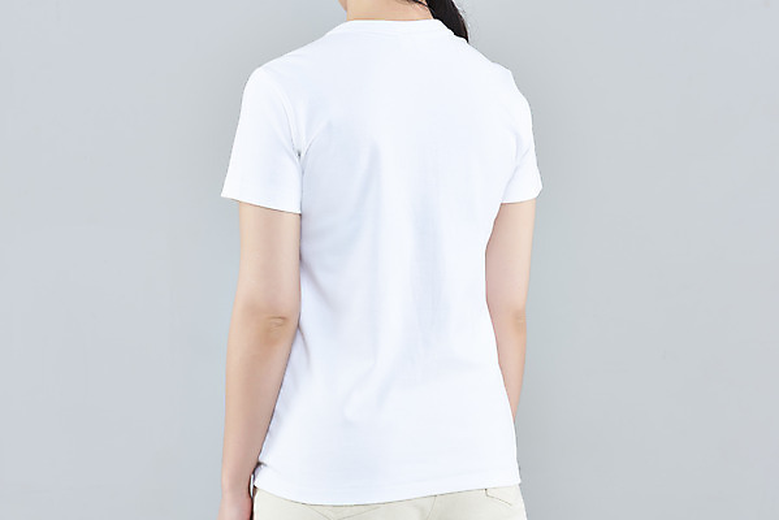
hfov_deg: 14.6
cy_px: 260
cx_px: 390
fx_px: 3031
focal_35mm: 140
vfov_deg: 9.8
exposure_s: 1/125
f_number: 16
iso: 100
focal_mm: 140
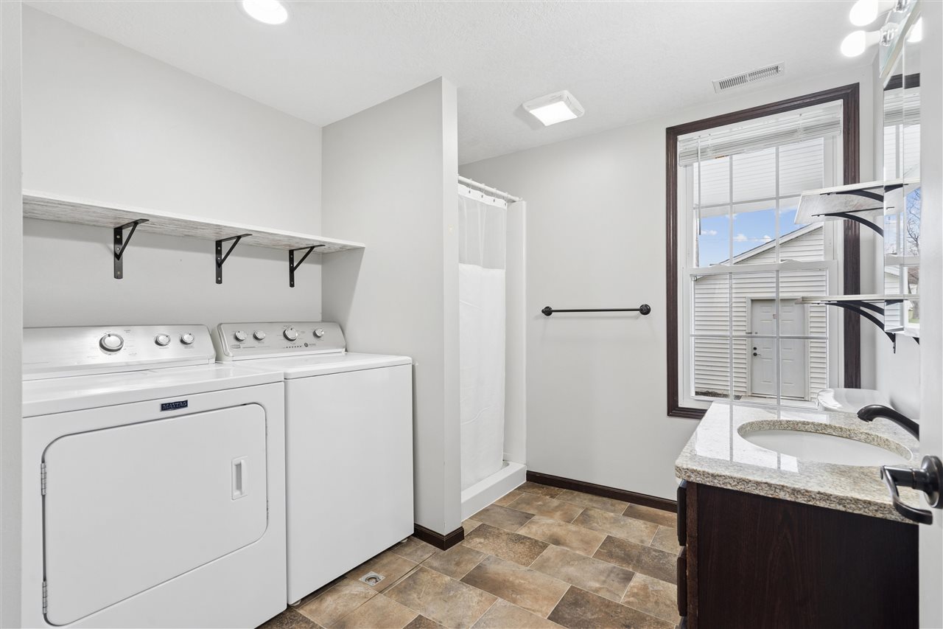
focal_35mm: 16
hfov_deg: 96.7
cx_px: 472
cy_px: 314
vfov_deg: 73.7
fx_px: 419
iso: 400
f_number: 9
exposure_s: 1/13
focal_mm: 16
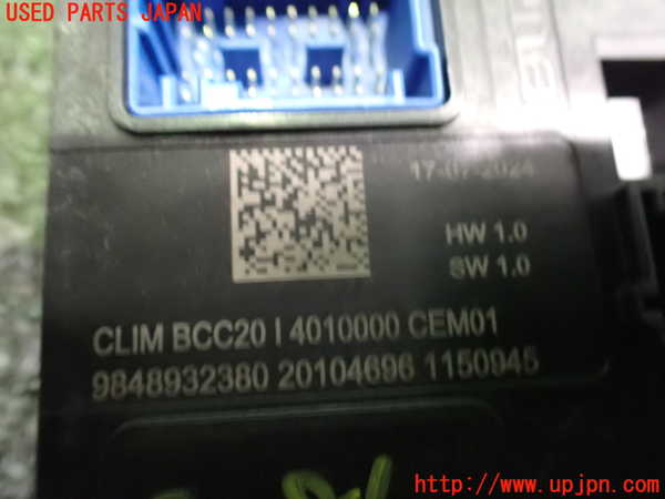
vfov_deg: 46.8
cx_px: 332
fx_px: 576
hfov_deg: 60.0
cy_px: 250
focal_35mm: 30
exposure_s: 1/13
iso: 1600
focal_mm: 5.4
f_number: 2.3
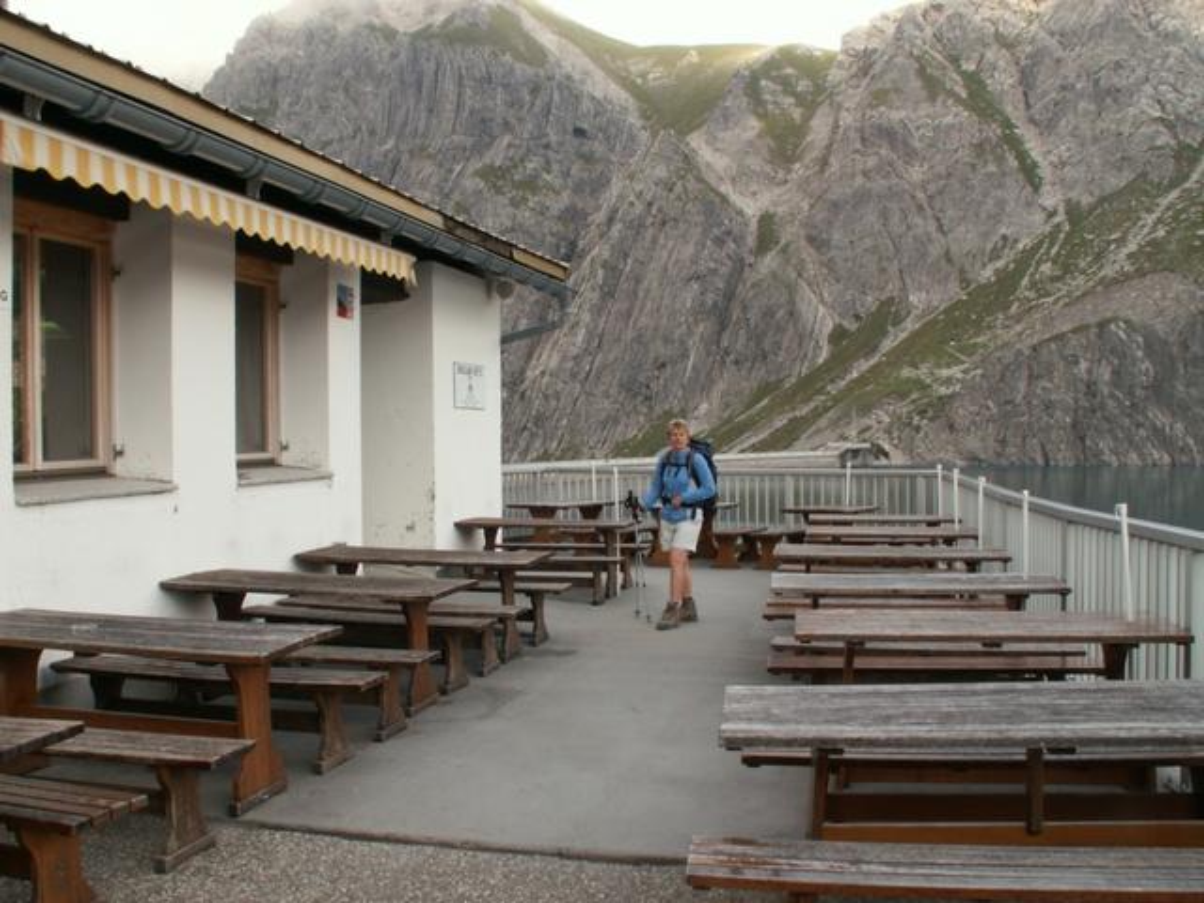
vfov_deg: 40.7
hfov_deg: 52.6
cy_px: 452
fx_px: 1217
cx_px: 602
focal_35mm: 35
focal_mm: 5.86
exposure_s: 1/50
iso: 50
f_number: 7.1
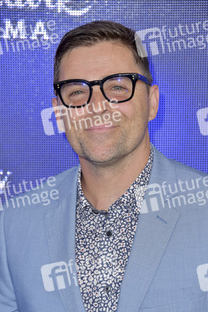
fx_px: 1472
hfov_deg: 8.1
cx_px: 104
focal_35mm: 170
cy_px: 156
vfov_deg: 12.1
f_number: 7.1
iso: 320
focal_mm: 170
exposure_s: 1/250
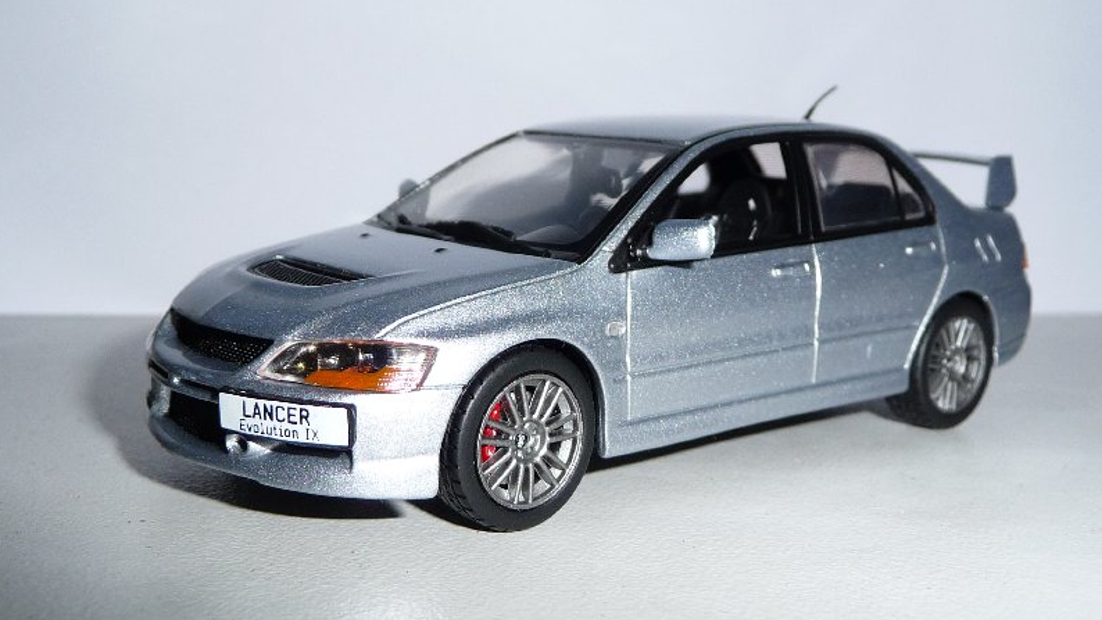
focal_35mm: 45
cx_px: 548
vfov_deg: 26.5
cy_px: 286
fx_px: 1315
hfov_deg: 45.5
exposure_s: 1/30
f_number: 3.4
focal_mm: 5
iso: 100
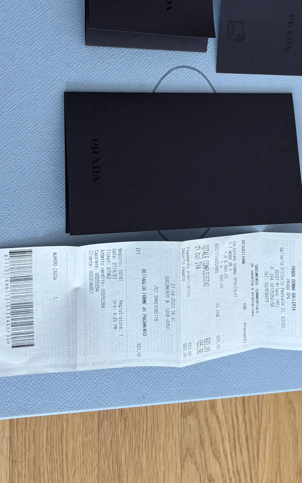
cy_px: 154
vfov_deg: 38.3
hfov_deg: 24.7
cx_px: 202
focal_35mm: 52
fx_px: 685
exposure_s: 1/122
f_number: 1.6
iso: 80
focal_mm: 5.96
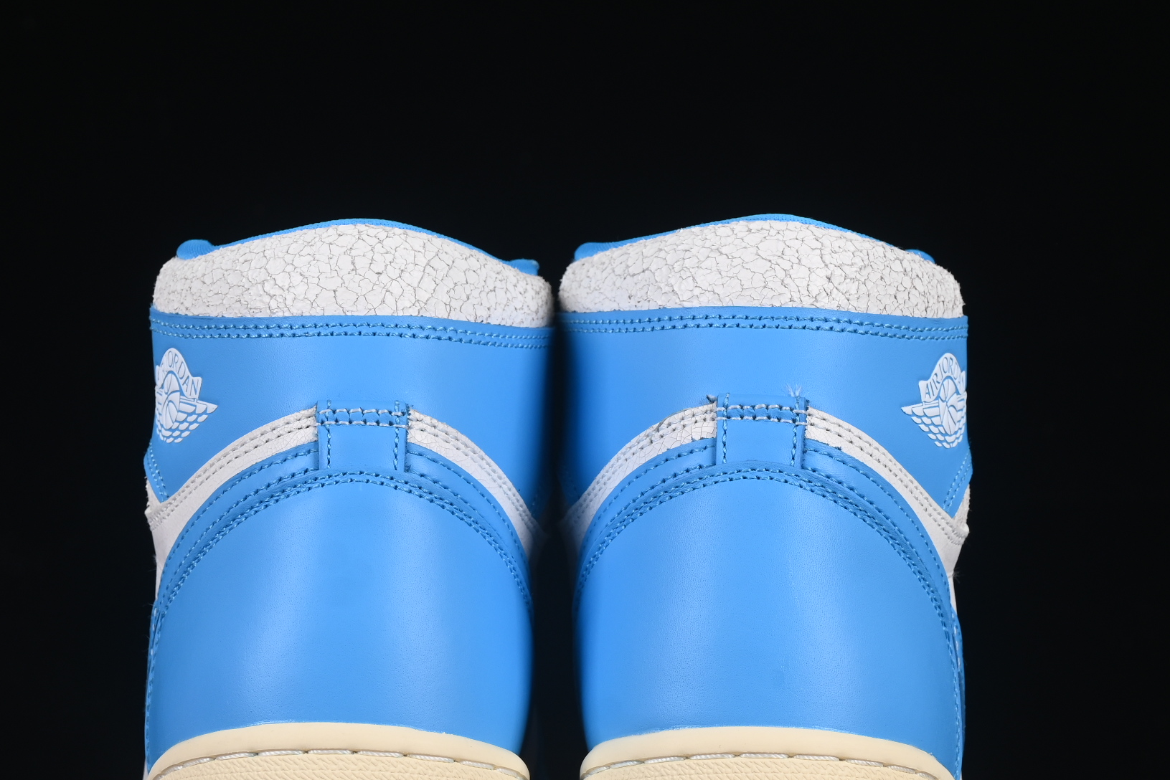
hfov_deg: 16.0
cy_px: 469
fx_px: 4160
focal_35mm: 128
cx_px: 580
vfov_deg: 10.7
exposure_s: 1/80
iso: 160
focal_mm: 50
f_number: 8
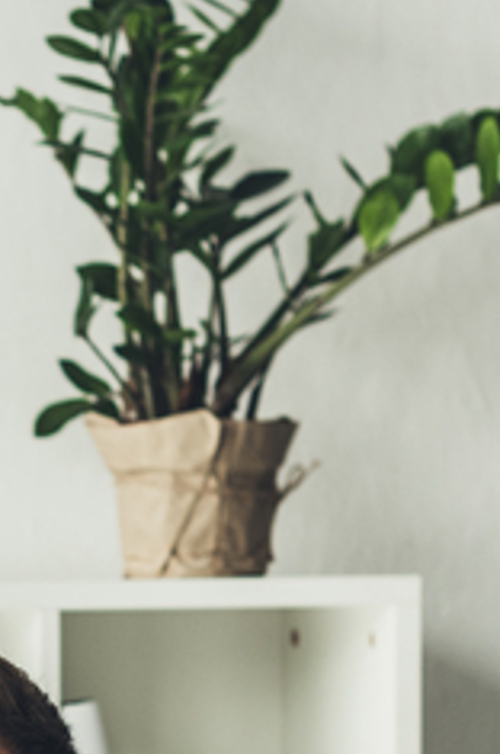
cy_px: 990
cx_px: -412
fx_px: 4450
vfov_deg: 9.5
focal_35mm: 213
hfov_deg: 6.3
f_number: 3.5
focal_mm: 50
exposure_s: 1/200
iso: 200
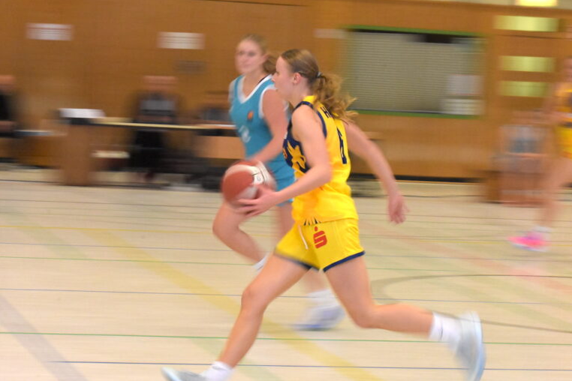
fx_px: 2065
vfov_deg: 10.5
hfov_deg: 15.8
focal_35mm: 130
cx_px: 288
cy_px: 191
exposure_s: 1/40
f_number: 14
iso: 4000
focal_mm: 86
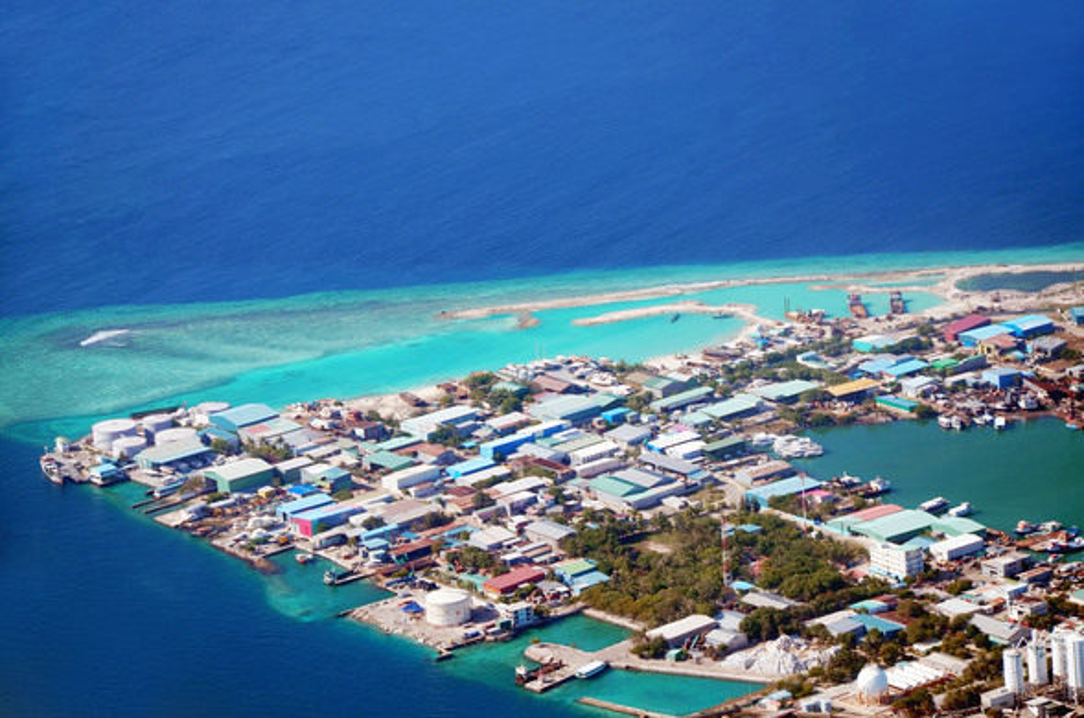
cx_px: 542
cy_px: 359
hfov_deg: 13.1
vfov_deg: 8.7
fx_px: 4732
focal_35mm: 158
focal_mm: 105
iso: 100
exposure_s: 1/500
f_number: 8
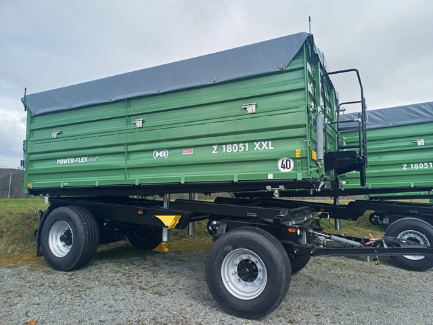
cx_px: 216
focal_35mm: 25
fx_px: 313
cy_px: 162
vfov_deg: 54.9
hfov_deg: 69.4
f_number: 1.8
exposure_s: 1/766
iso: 50
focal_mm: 4.65
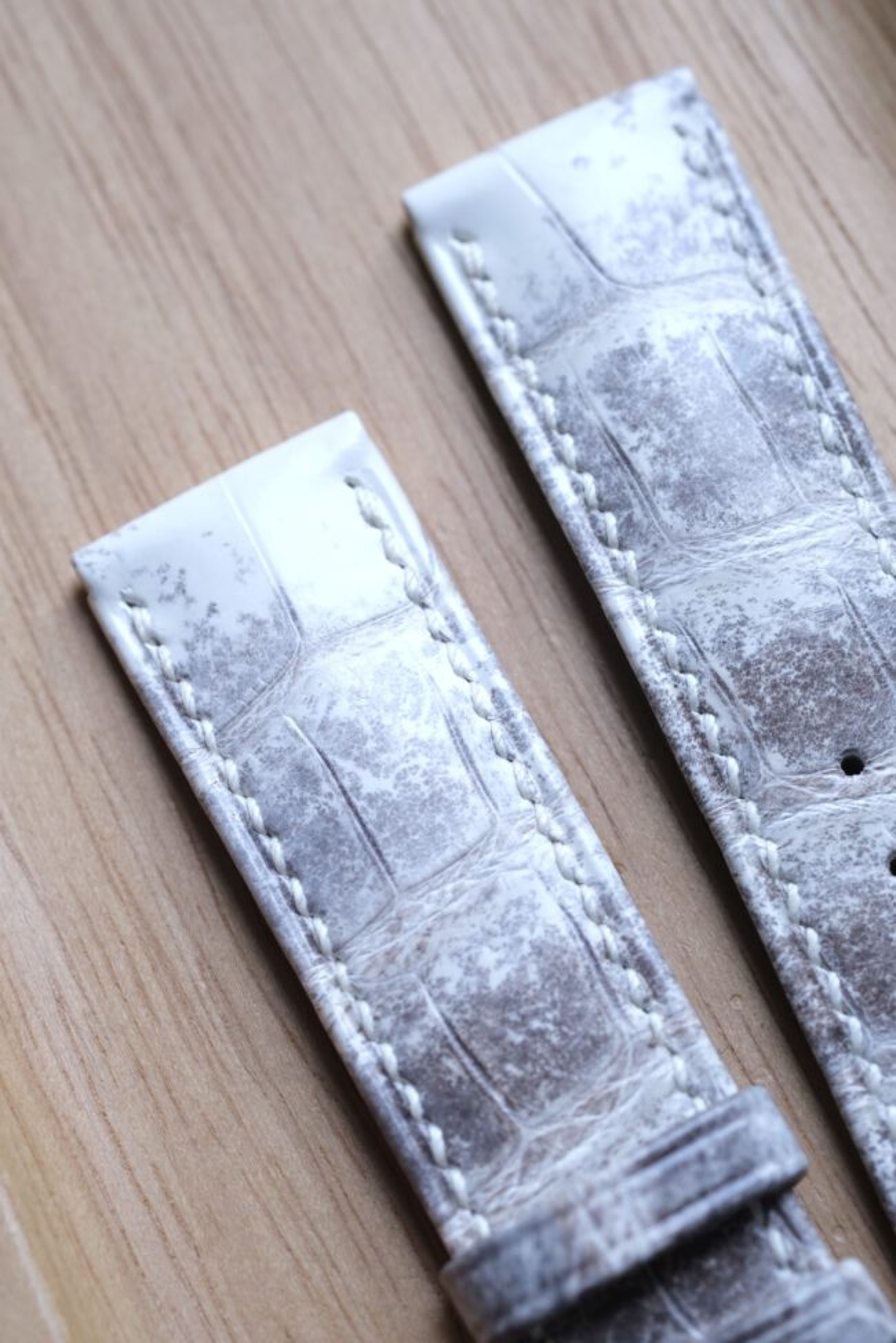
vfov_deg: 22.6
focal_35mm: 90
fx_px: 3360
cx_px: 448
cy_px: 672
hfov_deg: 15.2
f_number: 5
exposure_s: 1/100
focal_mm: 60
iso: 500
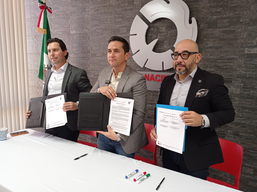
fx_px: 208
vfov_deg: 49.7
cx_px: 128
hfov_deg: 63.5
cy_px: 96
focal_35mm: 28
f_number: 1.79
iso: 178
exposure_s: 1/60
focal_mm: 4.7
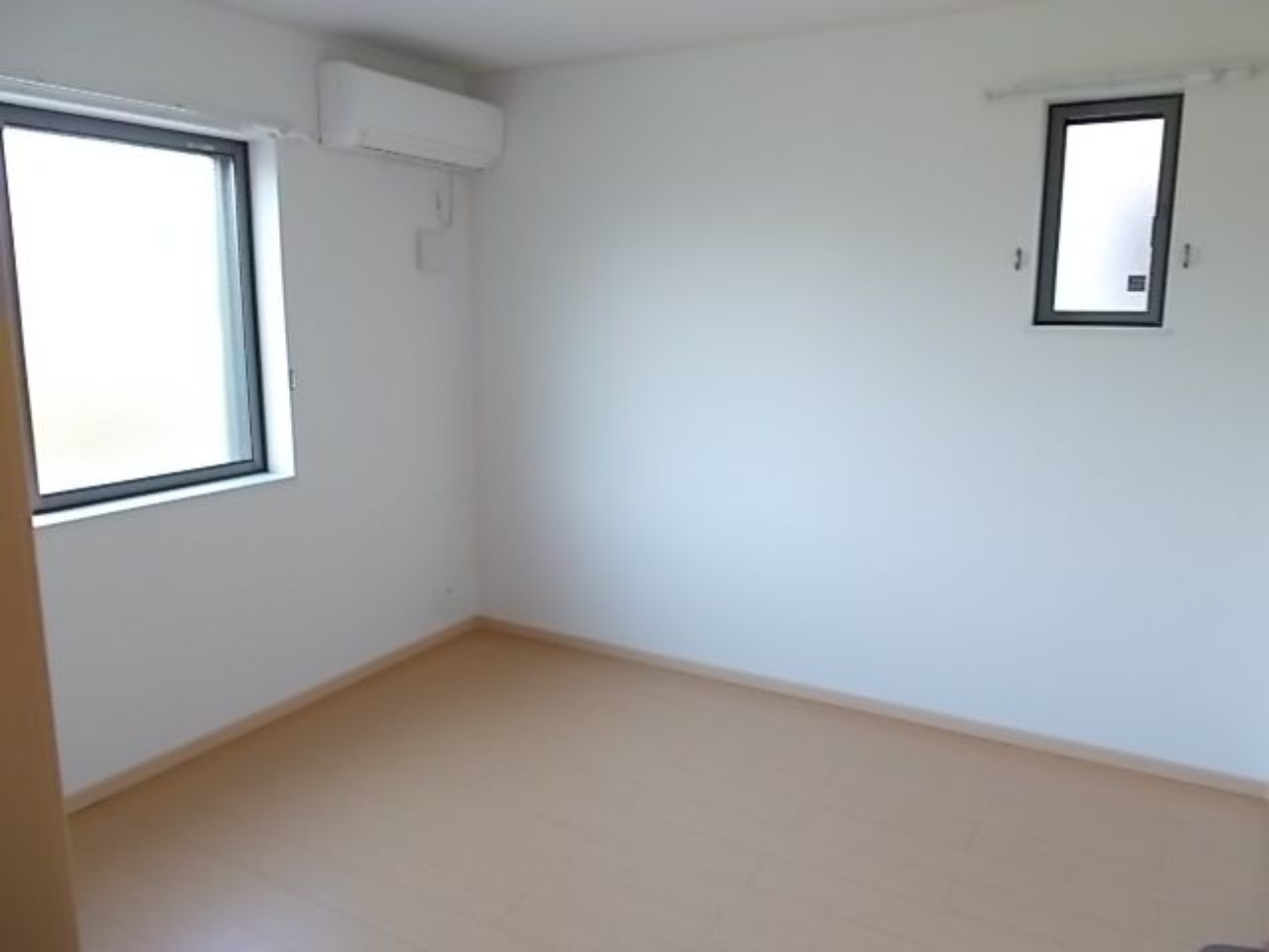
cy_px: 476
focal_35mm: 26
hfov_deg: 67.3
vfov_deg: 53.1
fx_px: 953
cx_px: 634
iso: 200
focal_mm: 4.6
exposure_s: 1/25
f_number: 3.2
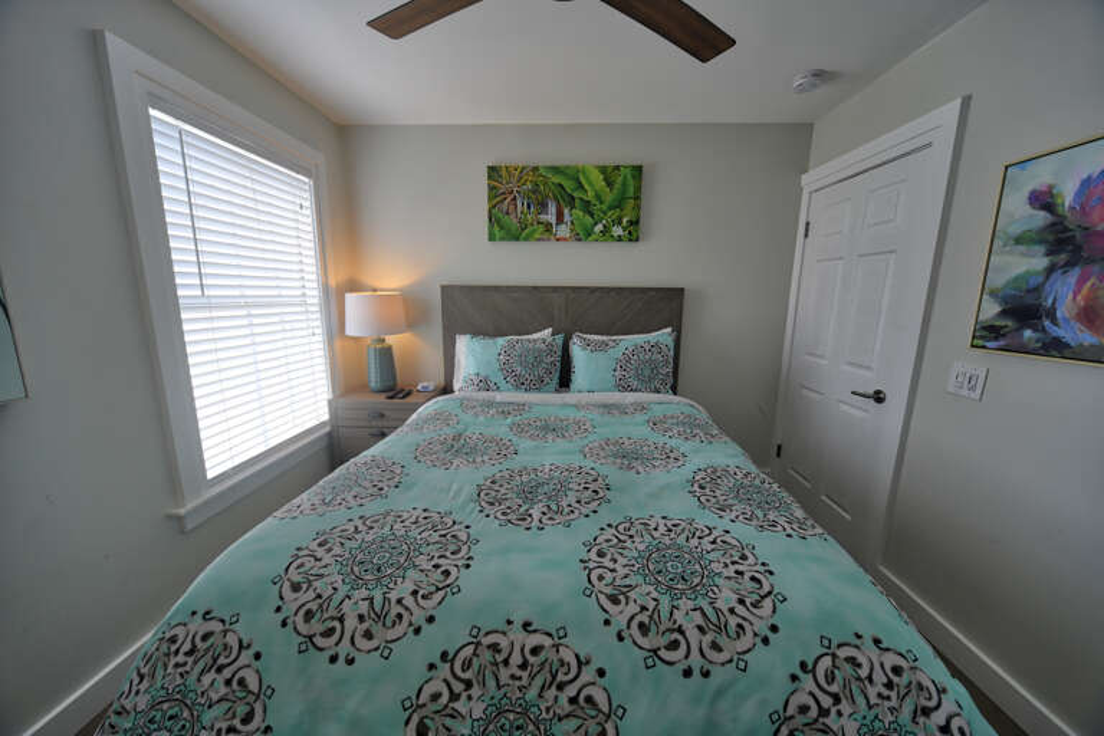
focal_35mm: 12
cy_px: 368
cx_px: 552
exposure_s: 1/80
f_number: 10
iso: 1250
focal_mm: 12
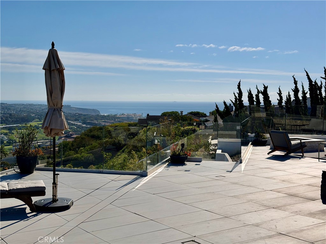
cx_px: 163
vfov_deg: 30.3
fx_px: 452
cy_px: 122
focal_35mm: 48
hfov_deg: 39.7
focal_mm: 6.76
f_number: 1.78
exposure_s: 1/20408
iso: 80
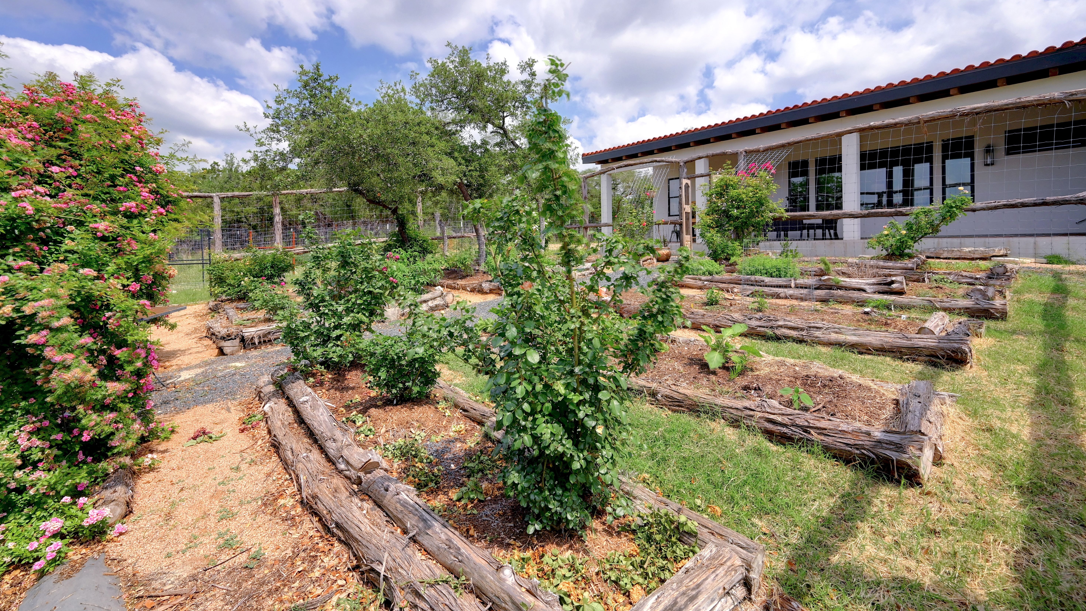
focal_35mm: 15
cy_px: 242
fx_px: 432
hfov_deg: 103.0
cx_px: 536
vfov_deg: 69.8
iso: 2000
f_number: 6.3
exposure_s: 1/3200
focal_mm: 14
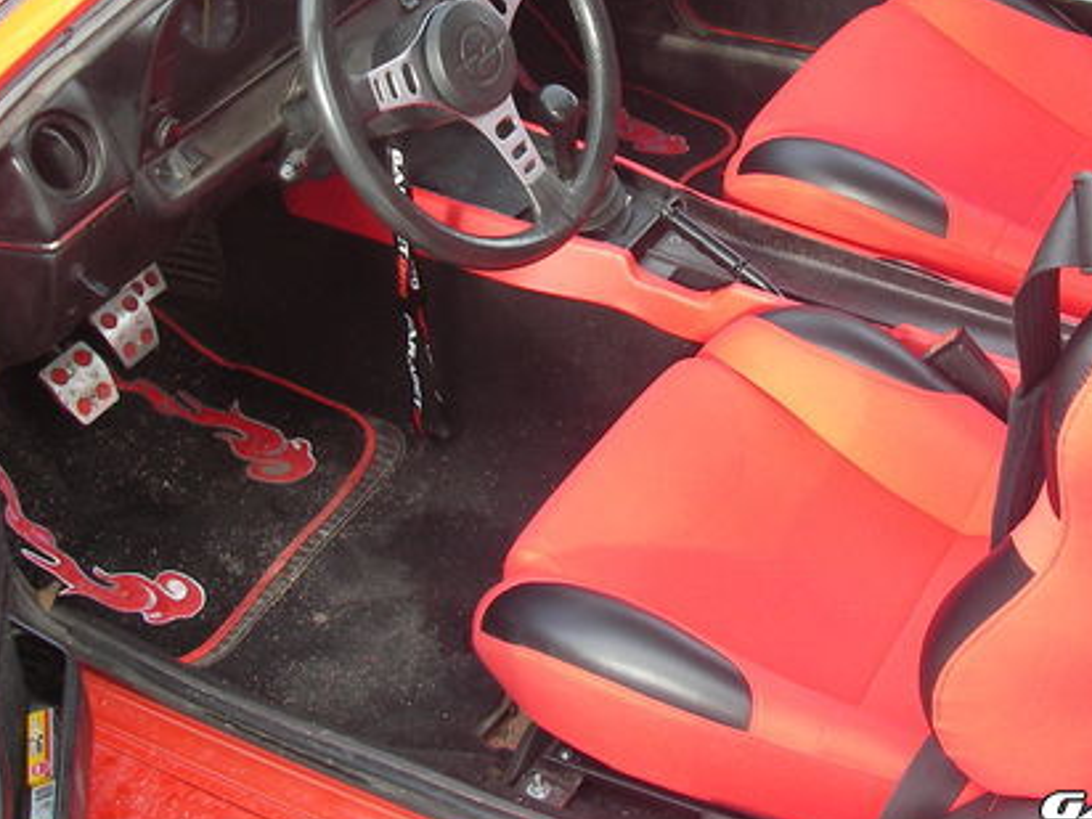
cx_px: 647
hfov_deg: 32.6
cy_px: 196
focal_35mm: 59
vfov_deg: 24.5
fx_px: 1861
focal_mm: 6.3
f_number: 3.3
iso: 50
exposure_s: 1/50
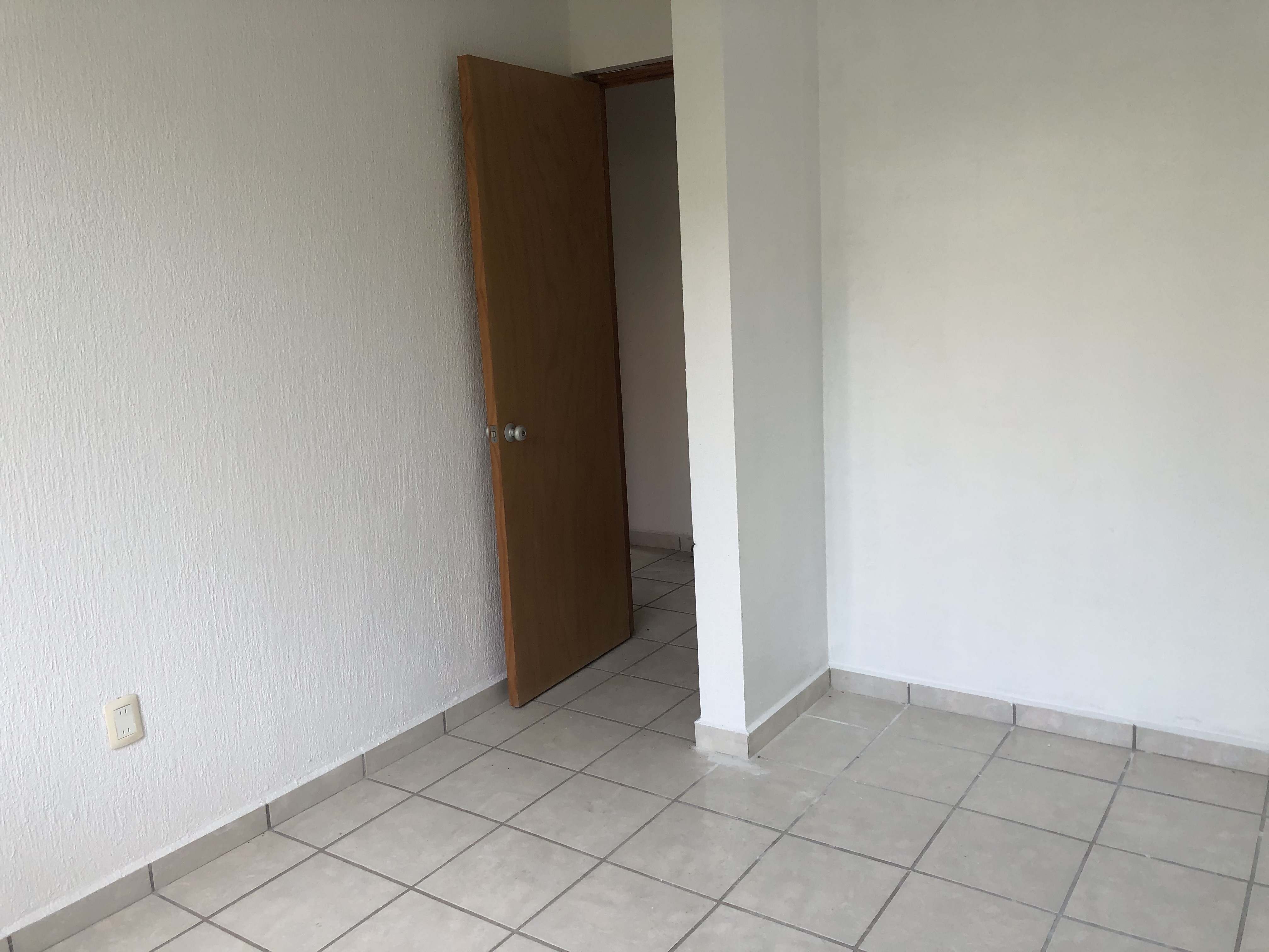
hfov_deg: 63.4
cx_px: 634
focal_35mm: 28
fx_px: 1026
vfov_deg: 49.7
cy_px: 476
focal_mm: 4
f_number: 1.8
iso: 50
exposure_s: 1/120
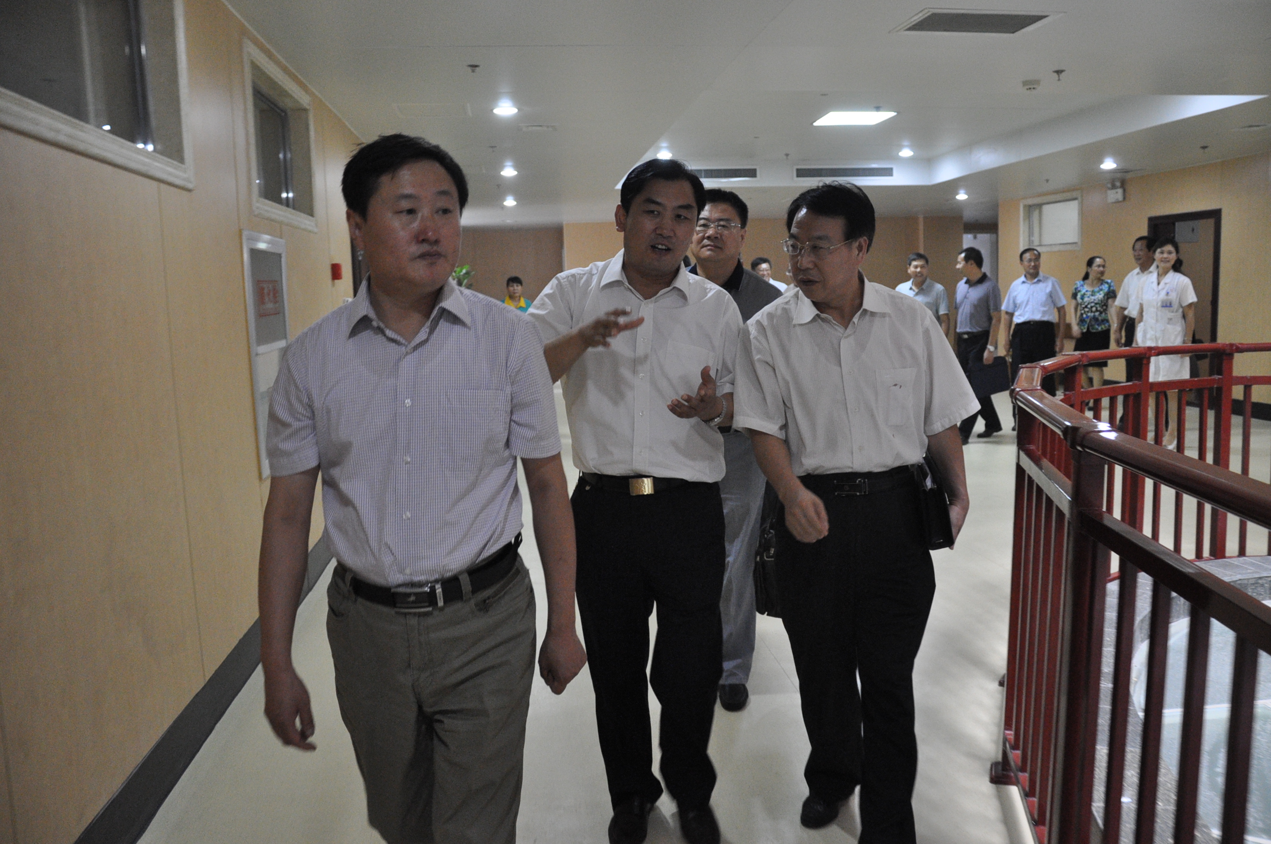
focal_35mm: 27
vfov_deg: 47.8
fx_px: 952
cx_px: 636
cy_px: 422
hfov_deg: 67.4
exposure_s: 1/80
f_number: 3.5
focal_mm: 18
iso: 1600
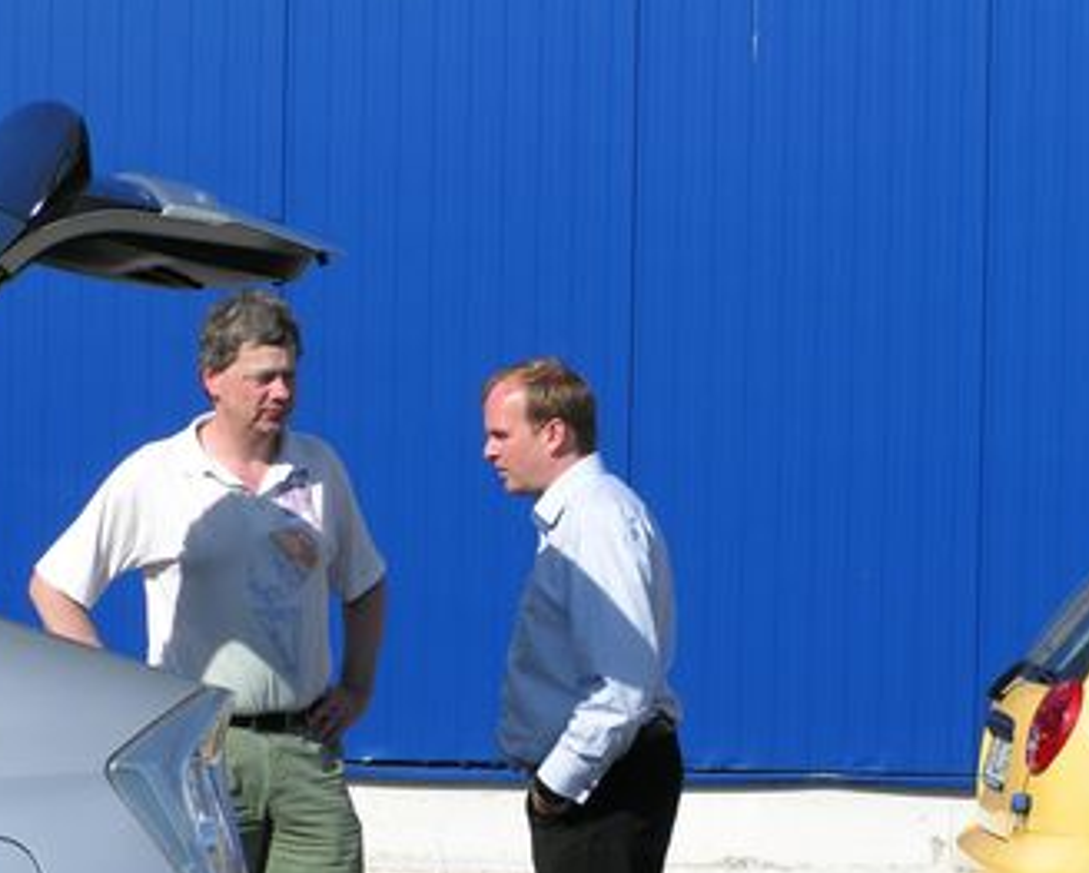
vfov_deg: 9.1
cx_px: 508
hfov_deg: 11.3
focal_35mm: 170
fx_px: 5484
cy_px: 481
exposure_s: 1/400
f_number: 6.3
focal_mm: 21.9
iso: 50
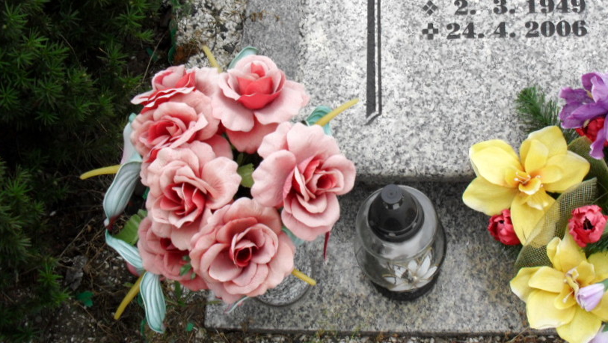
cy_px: 157
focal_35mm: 48
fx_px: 774
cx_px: 375
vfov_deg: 24.9
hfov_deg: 42.6
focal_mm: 6.3
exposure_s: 1/250
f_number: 3.2
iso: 100
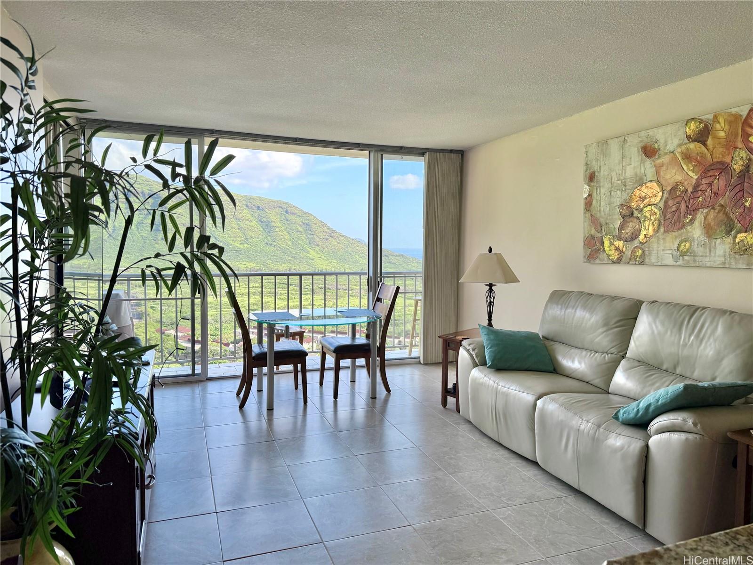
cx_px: 376
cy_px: 282
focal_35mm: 24
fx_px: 522
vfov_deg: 56.8
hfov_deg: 71.6
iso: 100
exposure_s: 1/708
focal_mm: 6.76
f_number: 1.78
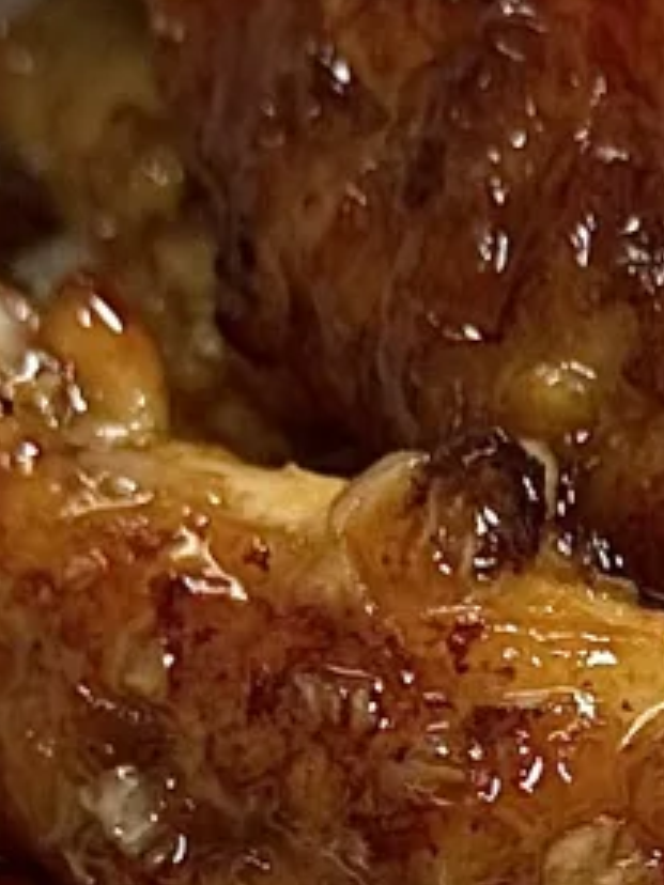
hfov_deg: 11.4
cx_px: 1001
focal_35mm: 125
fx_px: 3197
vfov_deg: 15.3
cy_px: 1016
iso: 125
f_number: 1.78
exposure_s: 1/100
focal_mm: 6.86
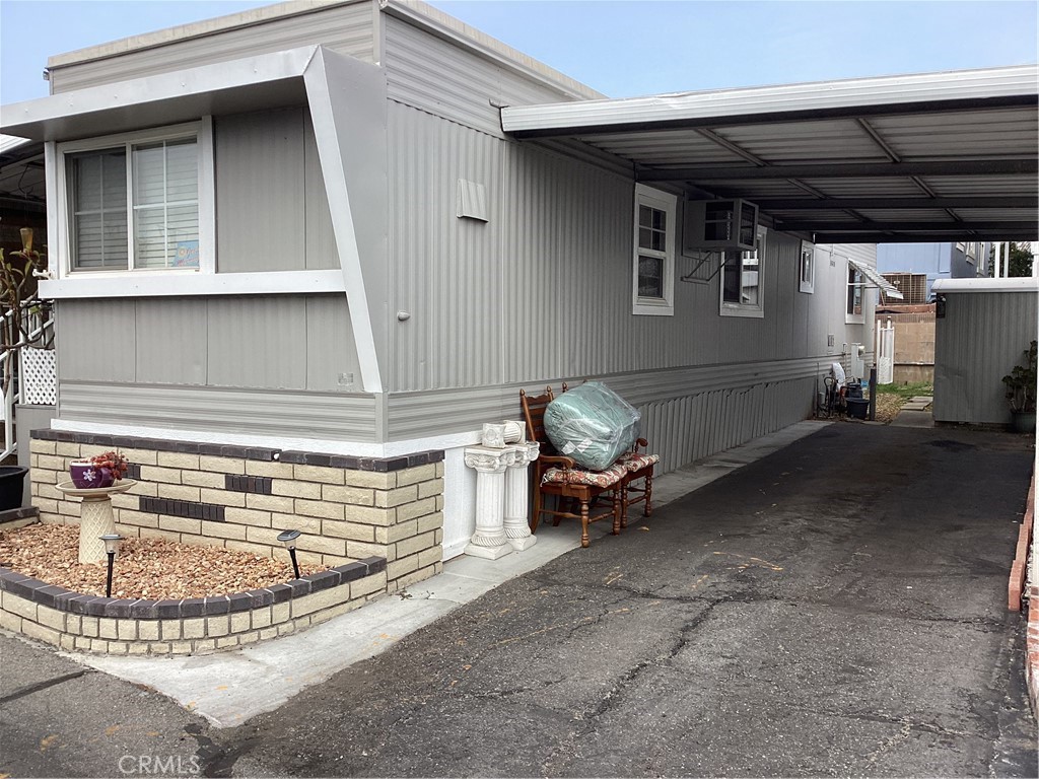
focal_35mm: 31
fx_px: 930
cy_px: 390
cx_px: 520
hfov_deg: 58.4
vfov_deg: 45.4
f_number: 2.4
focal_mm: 3.3
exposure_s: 1/394
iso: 25
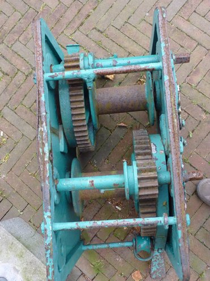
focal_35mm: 37
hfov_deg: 38.7
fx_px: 299
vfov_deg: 50.1
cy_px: 140
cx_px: 105
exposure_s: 1/125
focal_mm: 6.6
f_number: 3
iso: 320
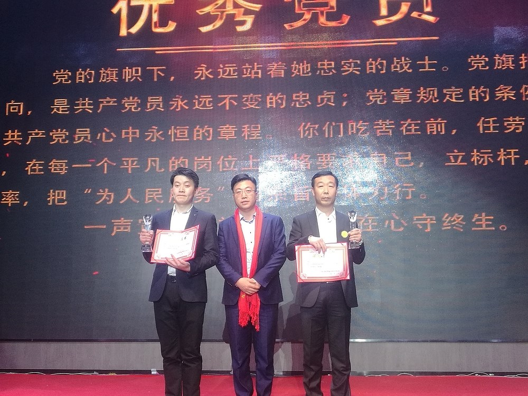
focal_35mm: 46
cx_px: 264
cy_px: 198
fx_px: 702
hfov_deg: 41.2
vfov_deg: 31.5
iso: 80
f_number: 2
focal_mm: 4.04
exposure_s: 1/50
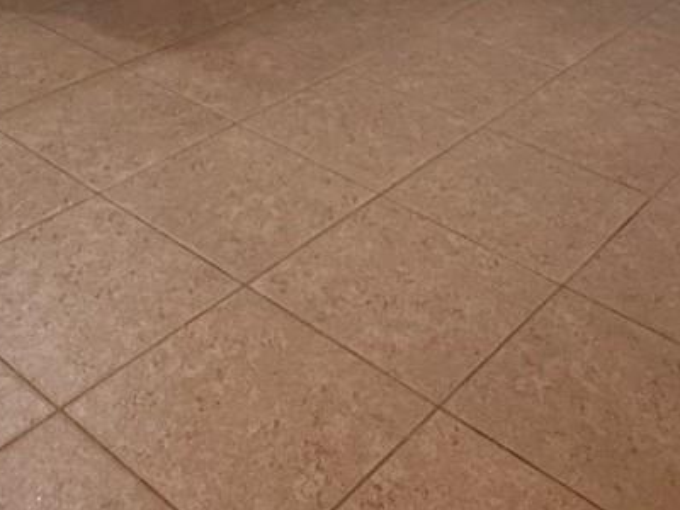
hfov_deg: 34.2
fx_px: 1100
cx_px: 274
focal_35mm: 56
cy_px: -316
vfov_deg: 20.9
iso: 320
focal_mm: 2.22
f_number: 2.2
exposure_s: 1/60
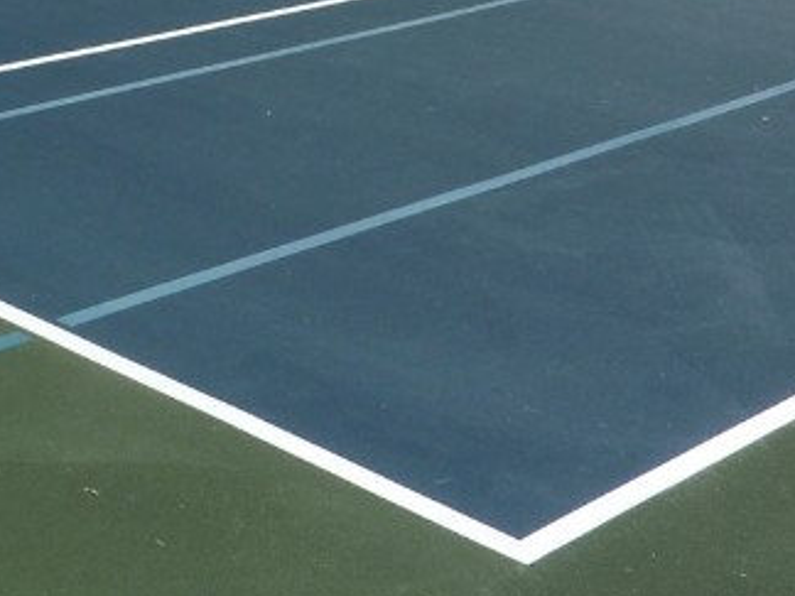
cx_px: 137
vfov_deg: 17.5
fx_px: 1814
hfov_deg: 24.3
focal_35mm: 79
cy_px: -177
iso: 80
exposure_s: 1/500
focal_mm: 4.1
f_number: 5
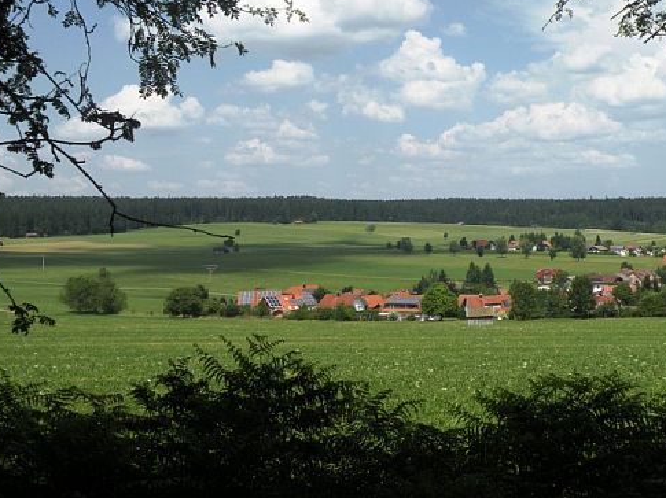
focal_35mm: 52
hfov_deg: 36.7
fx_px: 1000
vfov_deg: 27.9
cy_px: 192
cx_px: 394
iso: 64
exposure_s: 1/331
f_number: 6.3
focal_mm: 7.4
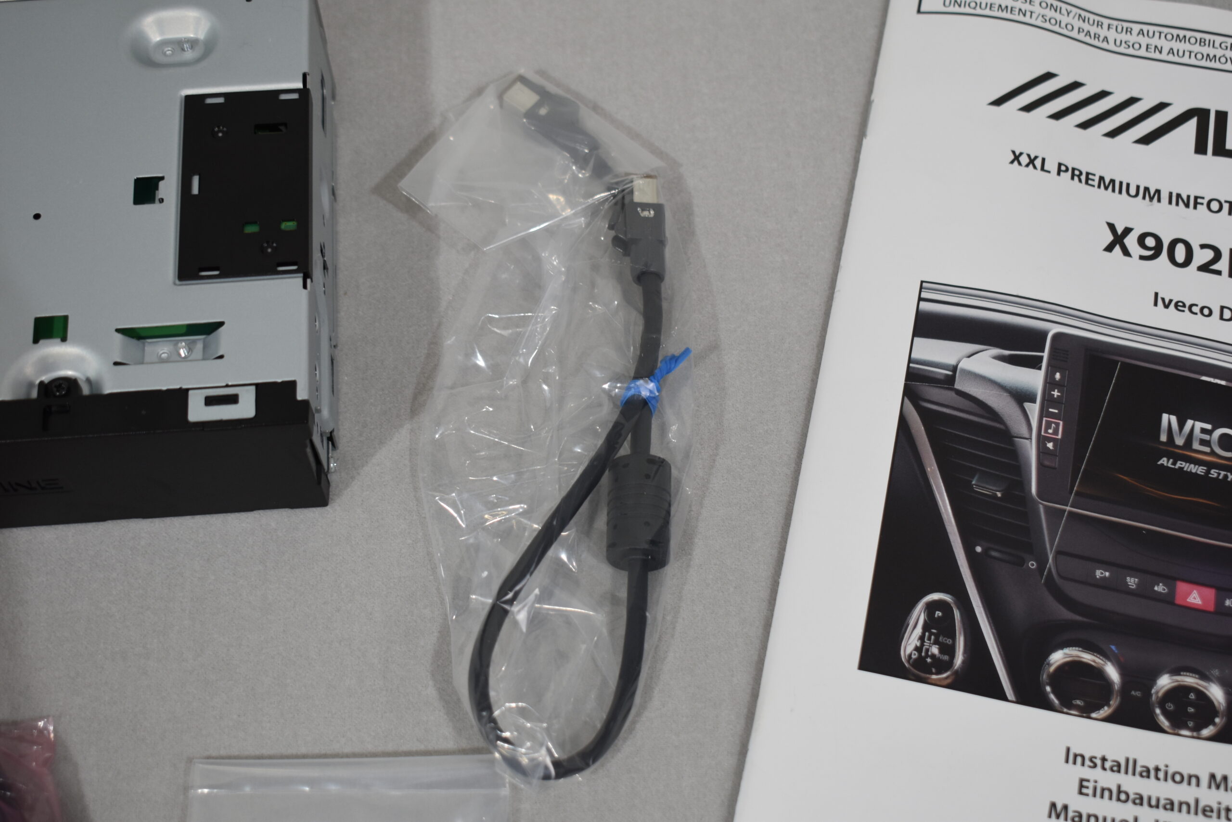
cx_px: 616
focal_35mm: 54
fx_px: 1848
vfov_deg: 25.1
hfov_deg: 36.9
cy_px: 411
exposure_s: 1/125
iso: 400
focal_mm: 36
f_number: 5.6
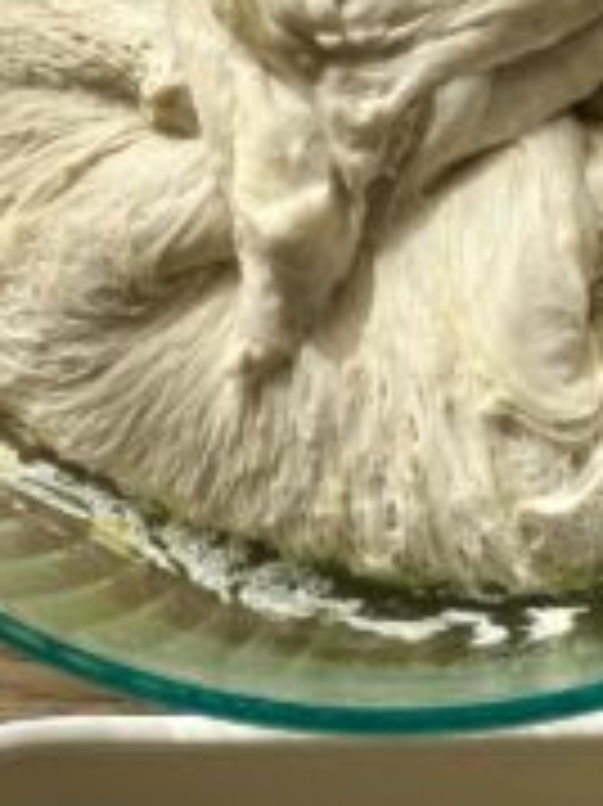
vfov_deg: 14.5
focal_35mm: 134
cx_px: 542
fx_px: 3116
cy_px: 779
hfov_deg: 11.0
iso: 80
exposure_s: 1/1242
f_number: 1.78
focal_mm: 6.86
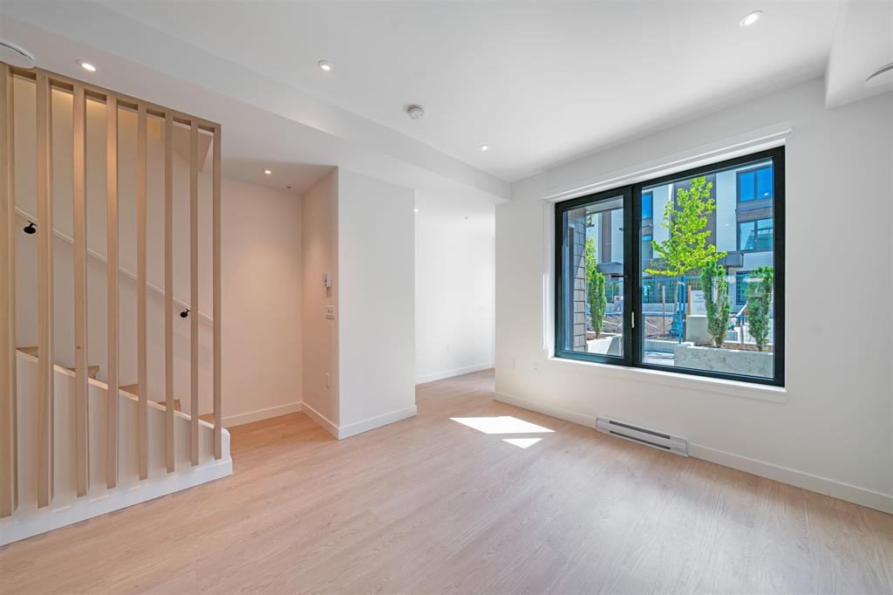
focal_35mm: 12
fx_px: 298
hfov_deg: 112.6
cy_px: 298
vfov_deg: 90.0
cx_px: 446
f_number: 6.3
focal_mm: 12
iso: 100
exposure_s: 1/250
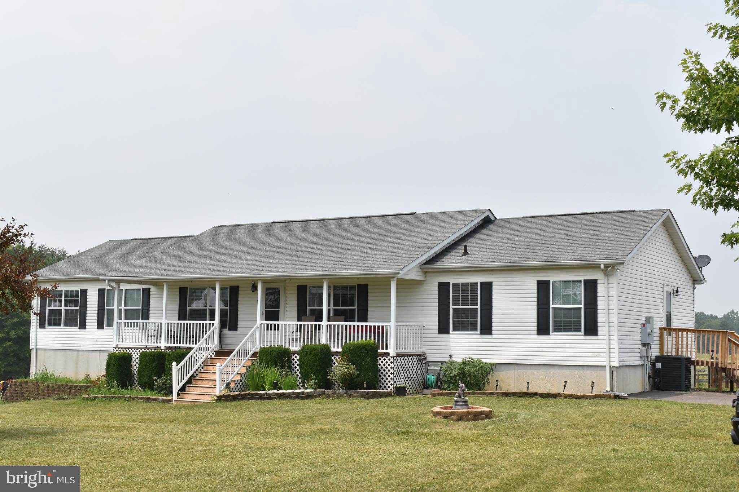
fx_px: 954
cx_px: 370
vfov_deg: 28.9
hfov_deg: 42.3
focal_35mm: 46
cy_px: 246
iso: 200
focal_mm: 31
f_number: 10
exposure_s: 1/400
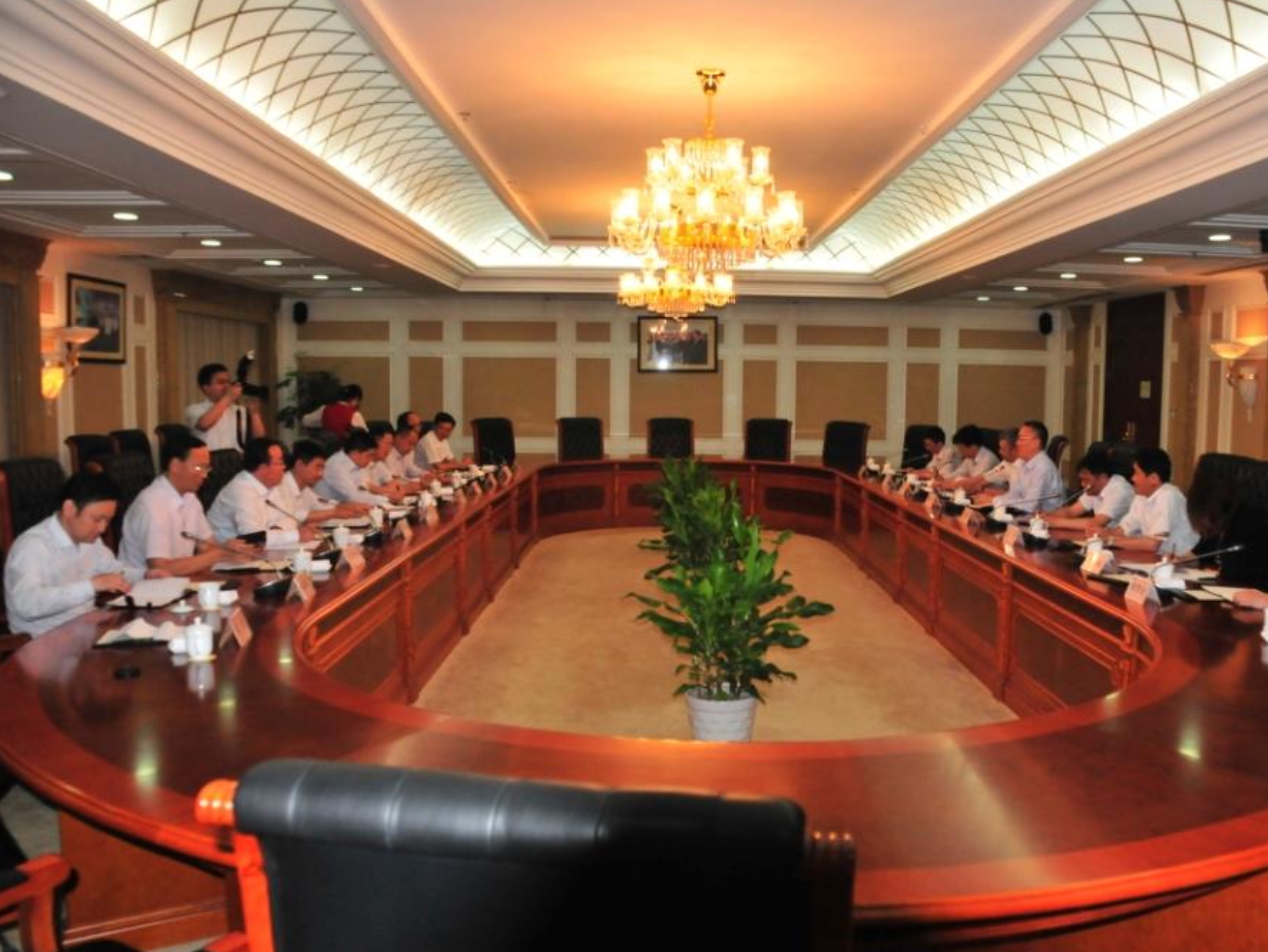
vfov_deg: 46.8
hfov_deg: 59.7
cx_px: 726
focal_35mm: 30
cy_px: 470
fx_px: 1099
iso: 1000
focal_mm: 18
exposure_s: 1/125
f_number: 5
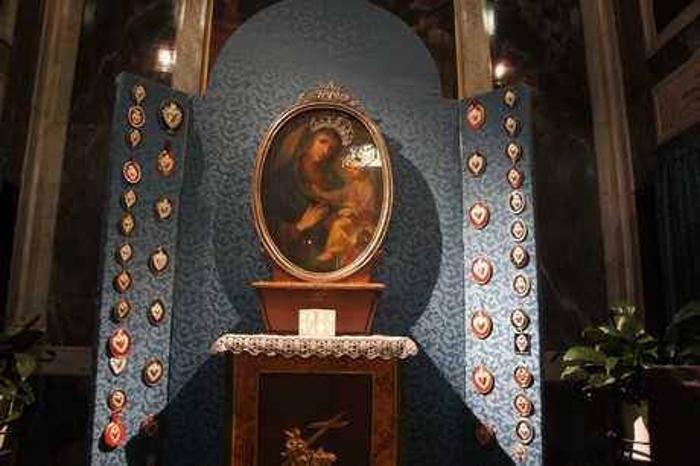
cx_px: 350
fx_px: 525
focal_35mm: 27
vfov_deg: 47.9
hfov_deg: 67.4
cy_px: 233
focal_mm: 18
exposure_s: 1/40
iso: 1600
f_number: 3.5
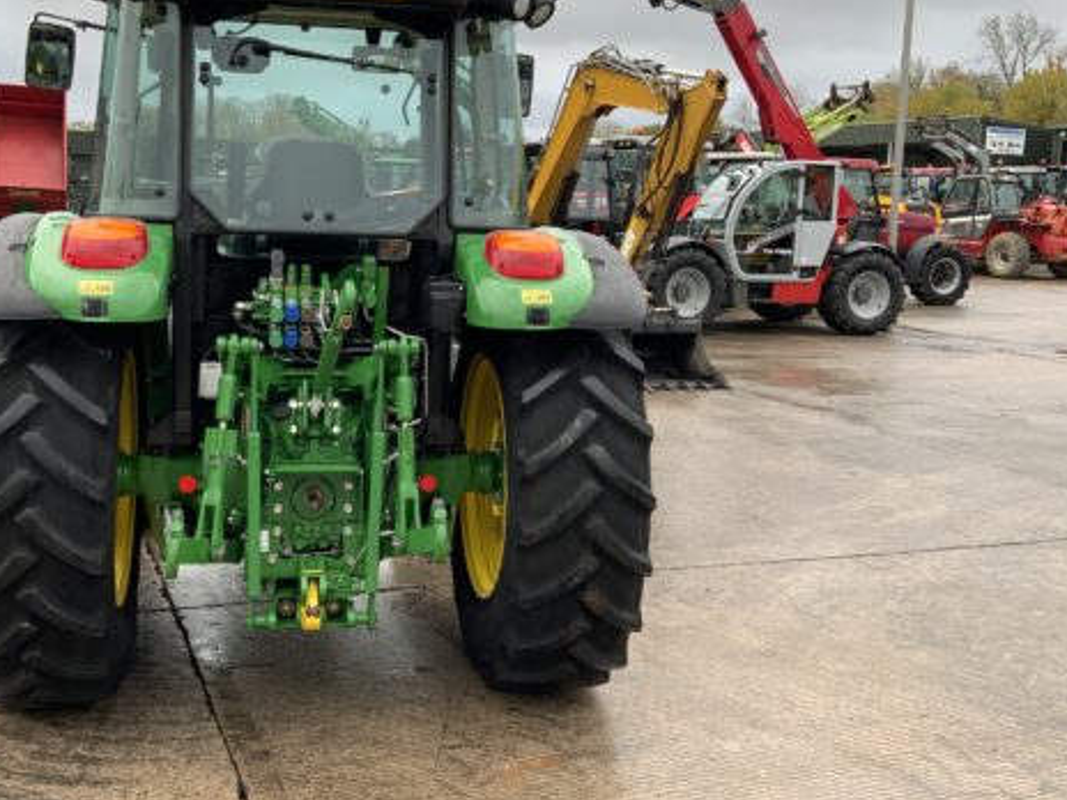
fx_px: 1233
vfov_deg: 35.9
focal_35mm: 40
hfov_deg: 46.5
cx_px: 430
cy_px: 326
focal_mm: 3
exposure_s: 1/229
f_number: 1.8
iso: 16
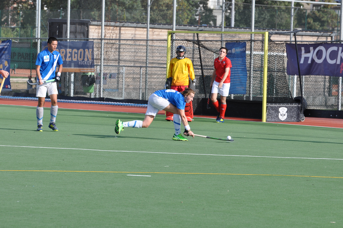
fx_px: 1599
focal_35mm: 168
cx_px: 172
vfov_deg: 8.2
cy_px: 114
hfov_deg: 12.2
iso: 400
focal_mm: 112
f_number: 6.3
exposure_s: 1/1600
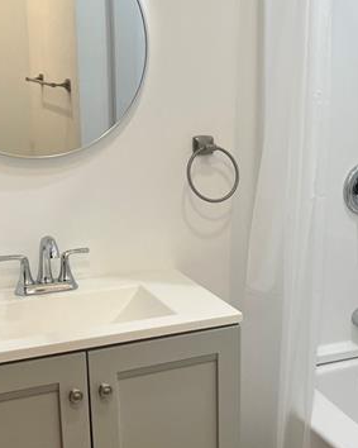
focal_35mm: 55
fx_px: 729
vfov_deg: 34.1
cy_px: 259
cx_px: 292
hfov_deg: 27.0
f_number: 1.5
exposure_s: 1/120
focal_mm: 5.7
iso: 64
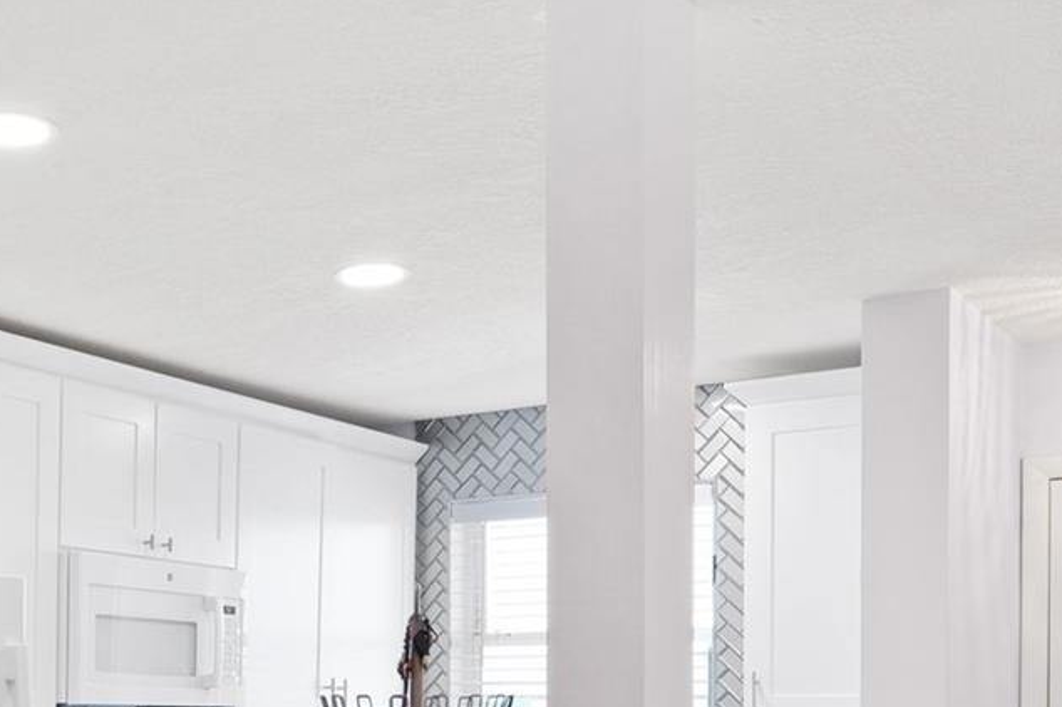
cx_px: 149
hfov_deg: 35.7
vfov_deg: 24.4
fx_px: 1563
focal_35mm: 53
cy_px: 699
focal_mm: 21
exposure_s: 1/8
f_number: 8
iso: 400
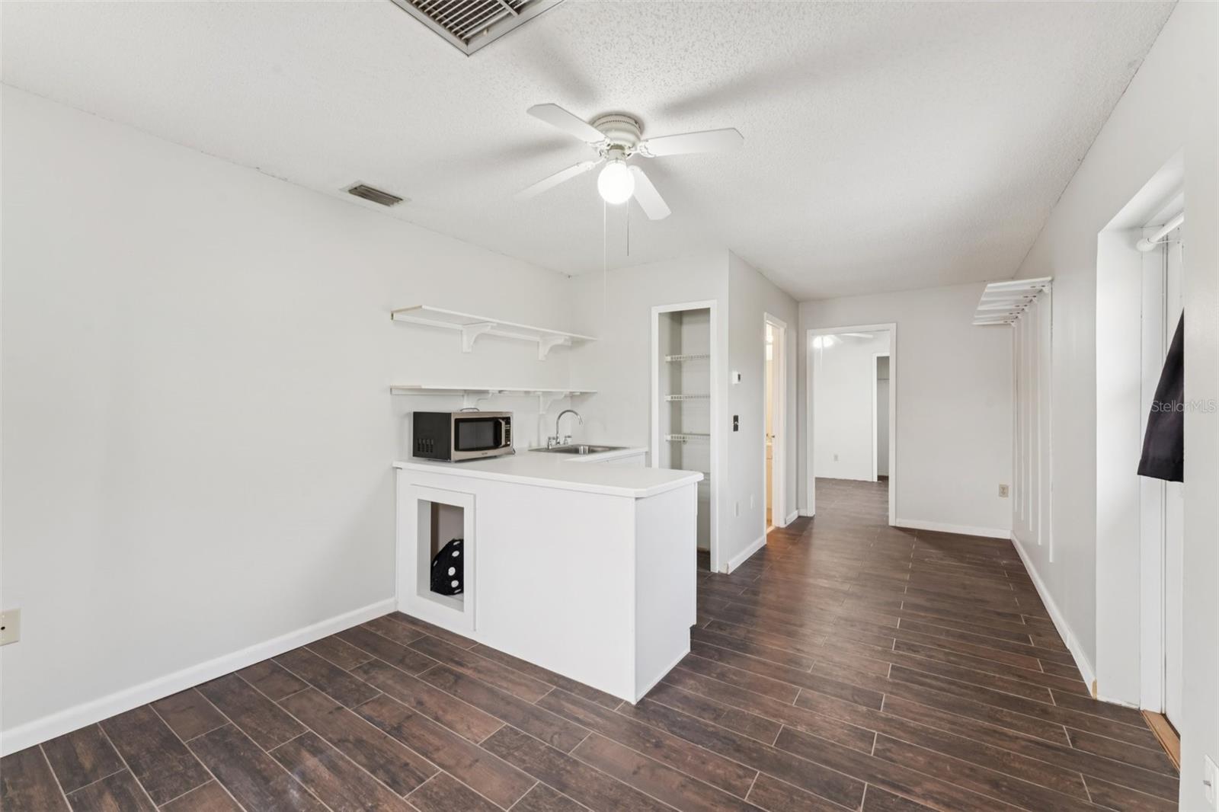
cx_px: 610
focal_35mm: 14
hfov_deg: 104.3
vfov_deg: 81.2
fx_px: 474
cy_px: 406
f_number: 10
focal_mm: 14
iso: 400
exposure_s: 1/8
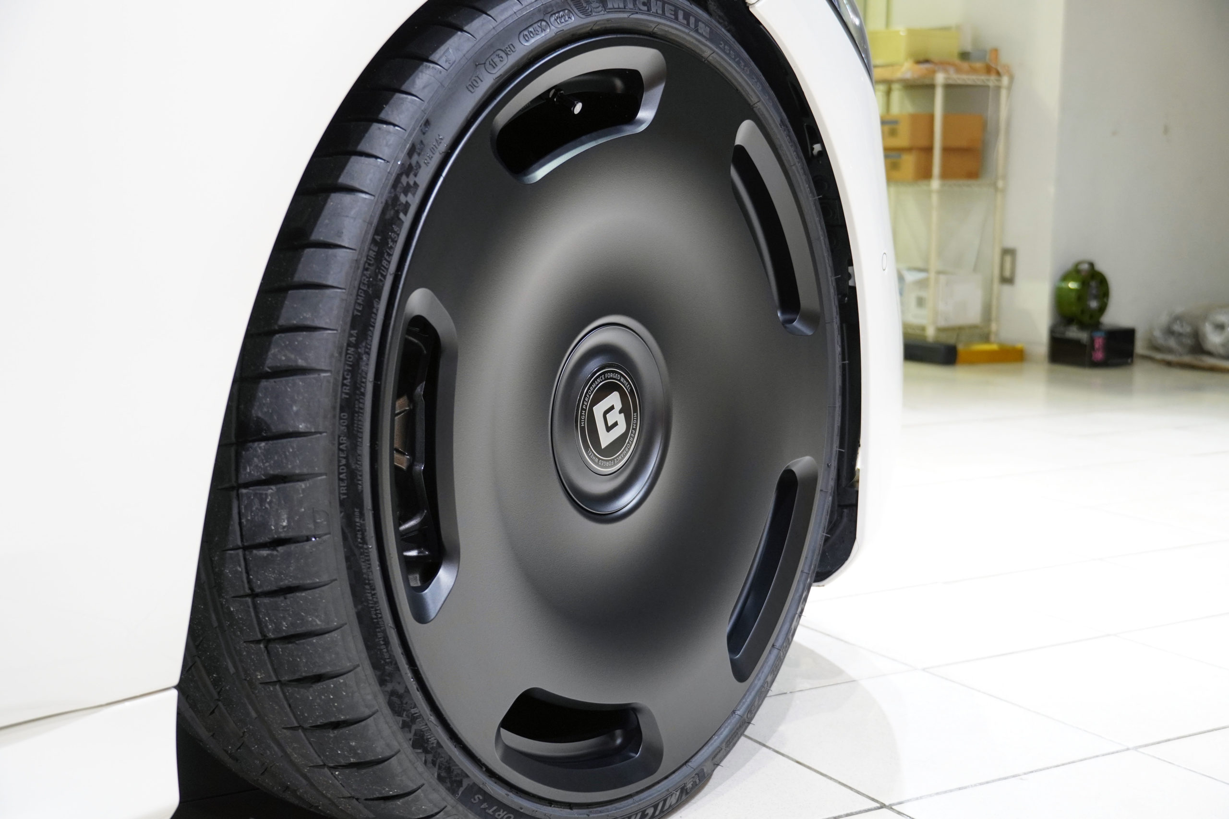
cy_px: 410
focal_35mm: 48
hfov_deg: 41.1
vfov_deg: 28.1
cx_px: 614
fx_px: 1639
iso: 1000
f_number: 4.5
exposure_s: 1/50
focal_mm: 32
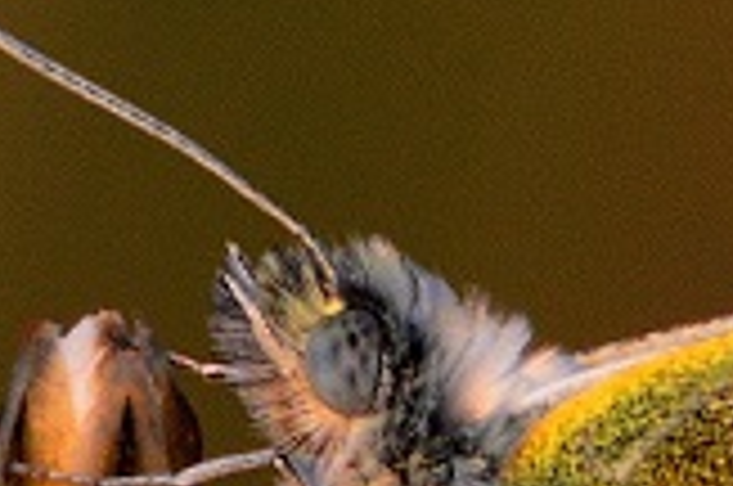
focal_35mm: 3316
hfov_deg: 0.6
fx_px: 67385
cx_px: 1241
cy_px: 979
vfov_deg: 0.4
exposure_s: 1/100
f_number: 9
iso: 400
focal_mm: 300
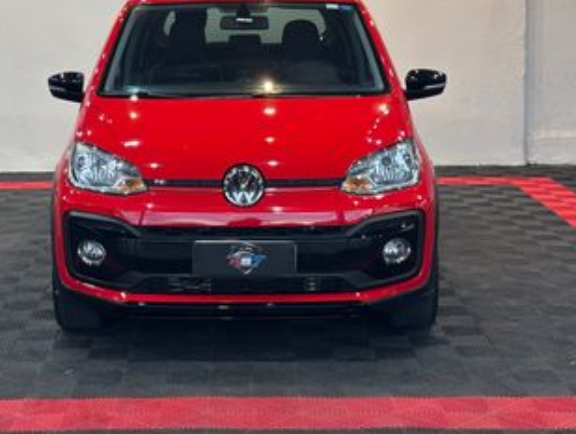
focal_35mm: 79
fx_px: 1317
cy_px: 114
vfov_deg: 18.6
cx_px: 231
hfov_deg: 24.6
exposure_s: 1/120
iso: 50
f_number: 1.6
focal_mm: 5.96
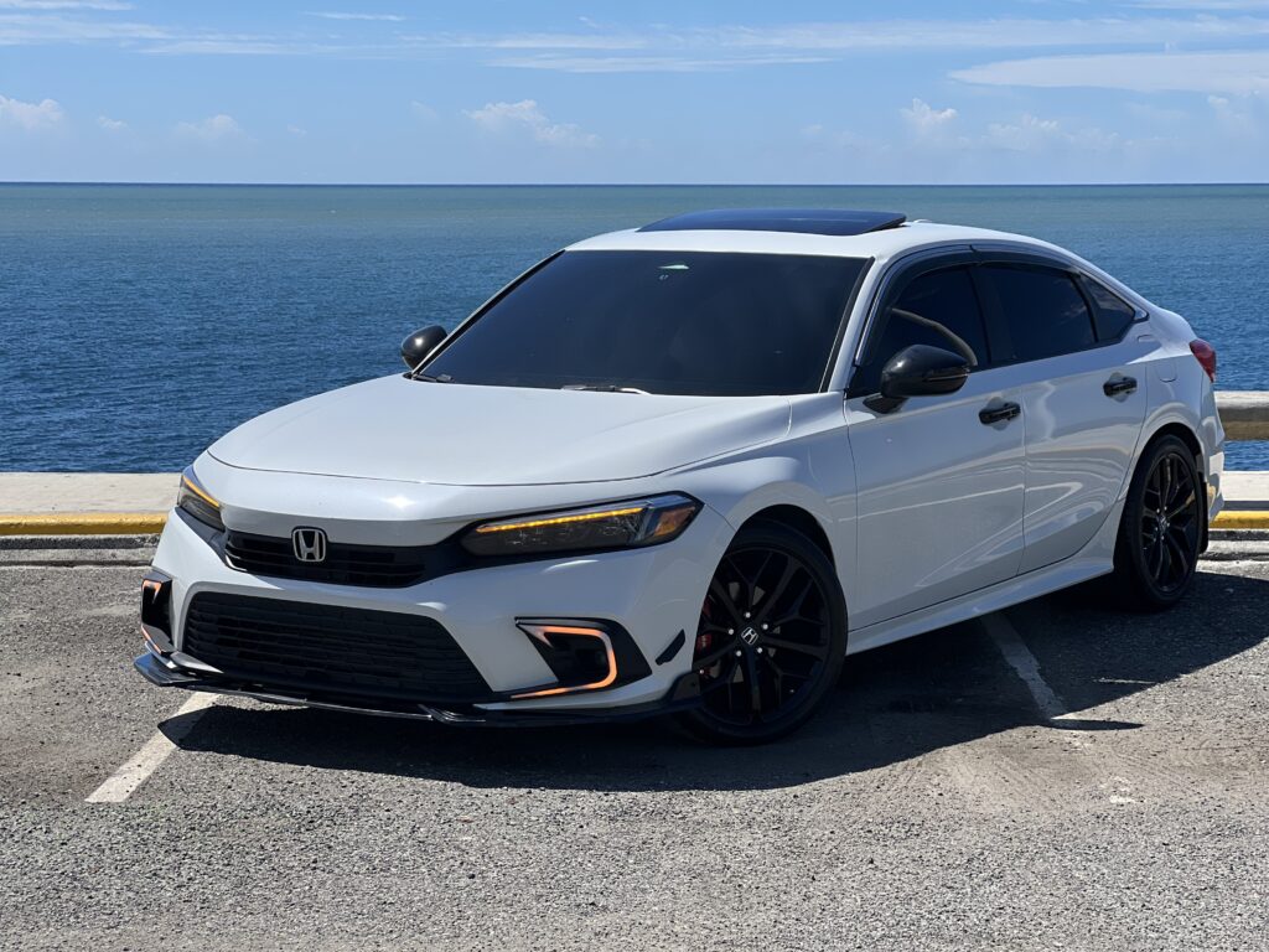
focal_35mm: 77
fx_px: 2823
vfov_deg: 19.1
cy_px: 476
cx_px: 634
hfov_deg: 25.3
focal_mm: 9
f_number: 2.8
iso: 32
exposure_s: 1/889
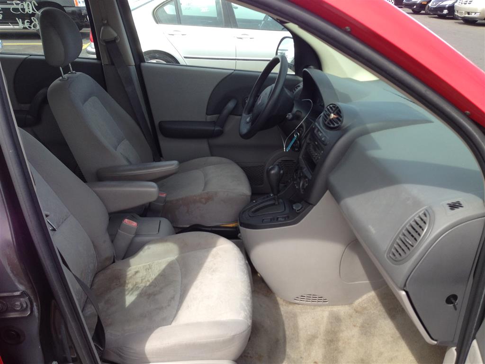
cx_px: 242
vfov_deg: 42.9
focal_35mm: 33
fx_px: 462
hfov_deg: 55.4
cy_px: 182
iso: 50
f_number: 2.4
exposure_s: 1/330
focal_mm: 4.13
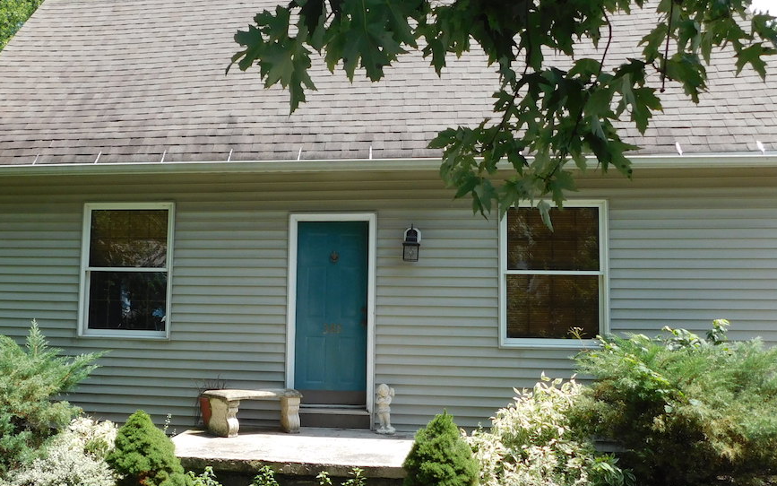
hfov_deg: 53.3
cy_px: 265
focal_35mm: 36
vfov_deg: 35.3
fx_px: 762
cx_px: 283
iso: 125
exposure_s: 1/800
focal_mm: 4
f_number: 3
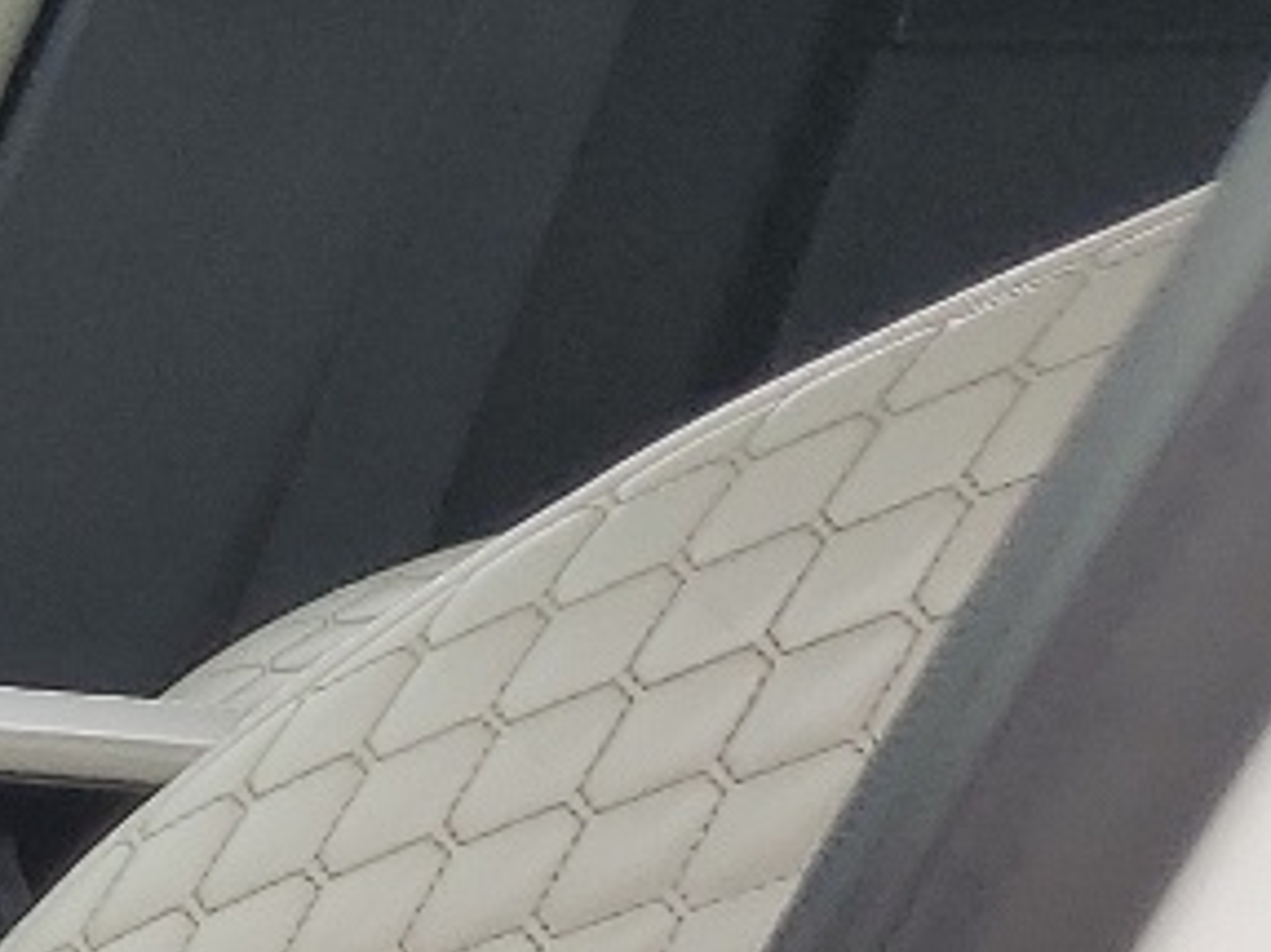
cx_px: -2064
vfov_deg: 10.1
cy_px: 1067
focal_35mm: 145
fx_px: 5322
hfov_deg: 10.9
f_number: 1.5
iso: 50
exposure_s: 1/714
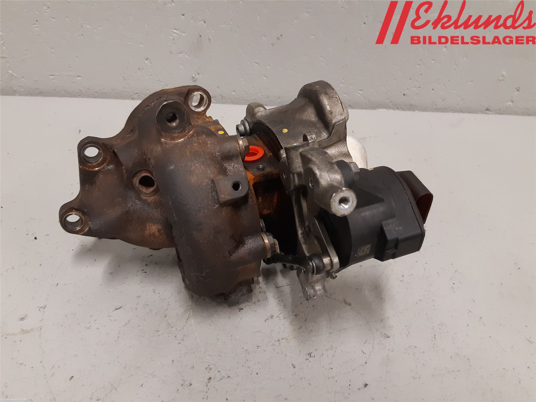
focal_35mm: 26
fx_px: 403
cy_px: 201
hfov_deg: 67.3
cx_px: 268
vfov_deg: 53.1
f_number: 1.7
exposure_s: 1/50
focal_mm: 3.93
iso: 160
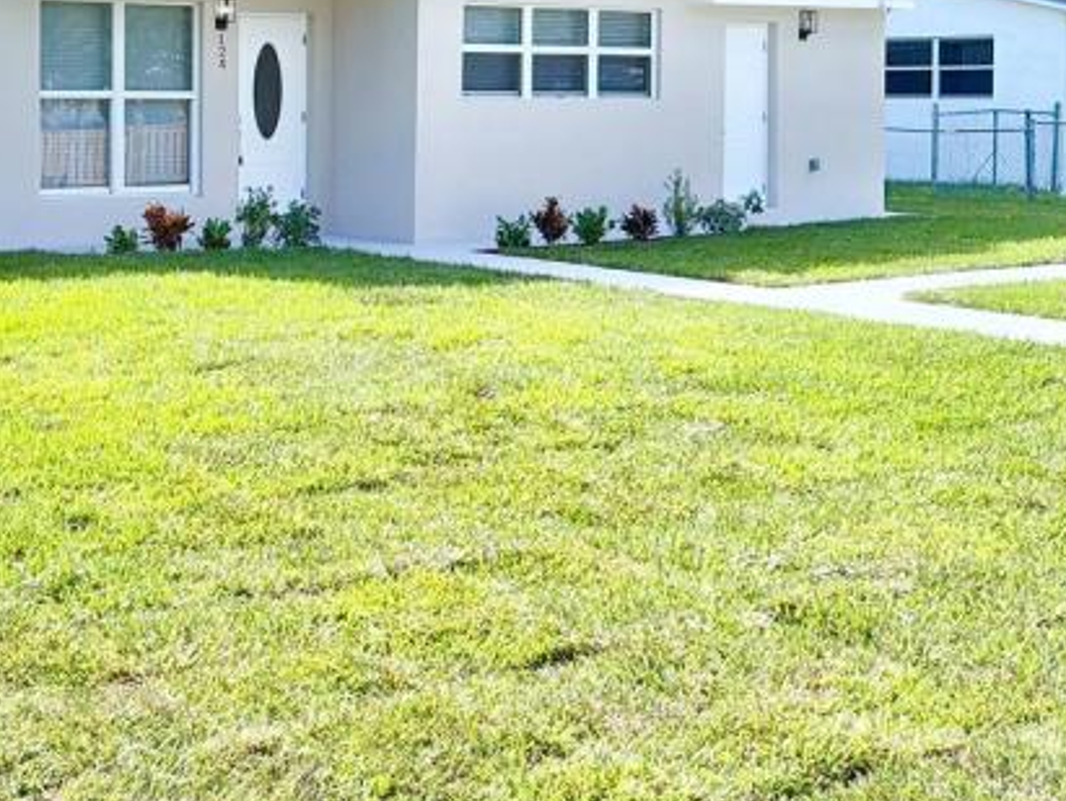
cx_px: 21
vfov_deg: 25.7
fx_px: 1726
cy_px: 153
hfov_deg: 31.9
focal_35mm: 56
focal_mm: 6.76
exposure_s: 1/4405
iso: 100
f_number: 1.78
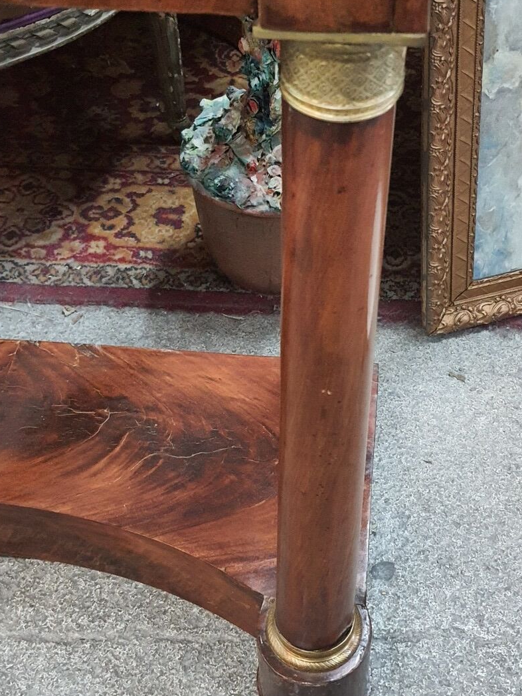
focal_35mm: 50
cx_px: 324
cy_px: 311
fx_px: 1005
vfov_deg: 38.1
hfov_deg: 29.0
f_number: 1.7
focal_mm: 4.32
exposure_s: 1/50
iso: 640
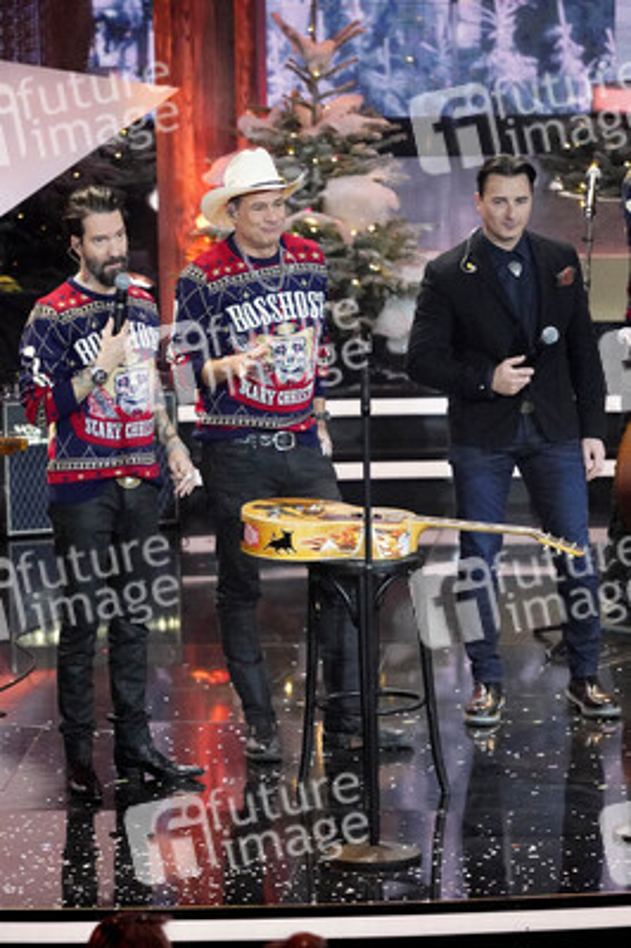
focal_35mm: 200
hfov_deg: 6.9
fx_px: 5267
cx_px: 316
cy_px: 474
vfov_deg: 10.3
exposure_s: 1/400
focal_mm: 200
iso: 12800
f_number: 4
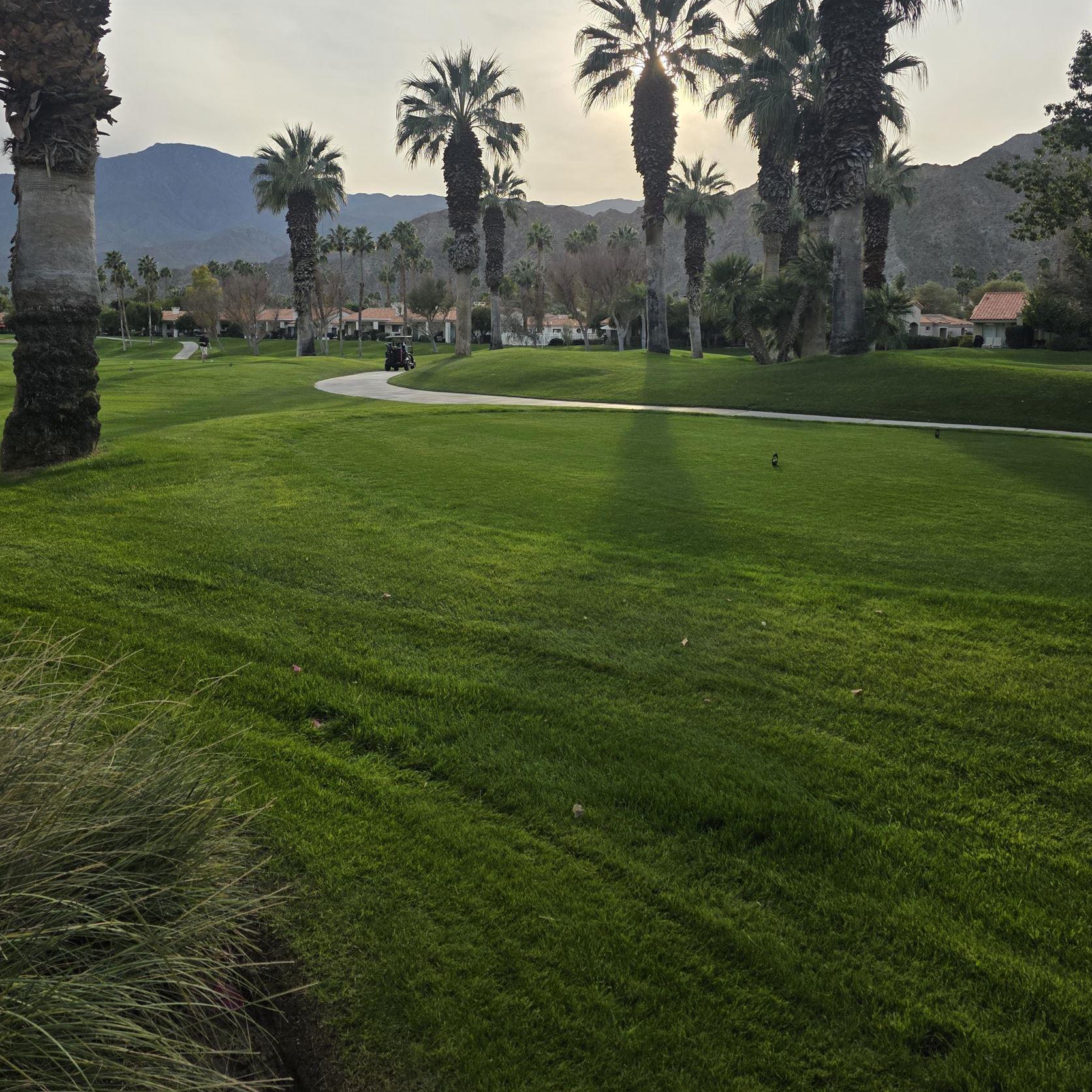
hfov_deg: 57.3
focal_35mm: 28
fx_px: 999
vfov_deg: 56.9
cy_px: 436
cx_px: 543
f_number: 1.7
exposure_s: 1/7944
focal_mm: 6.3
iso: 80
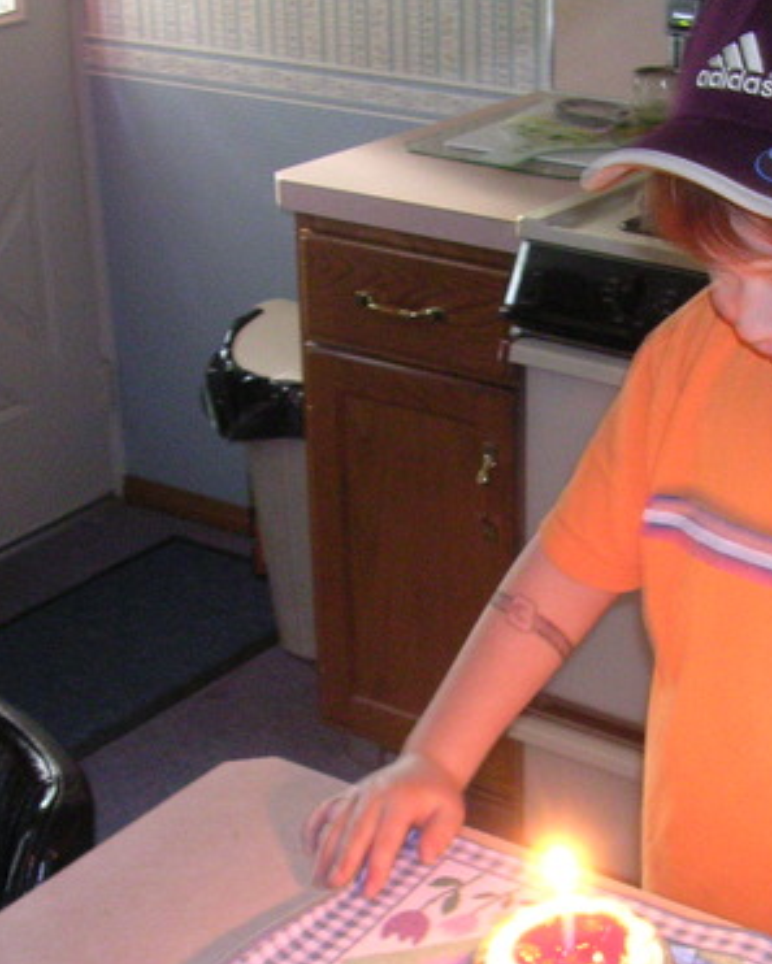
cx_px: 603
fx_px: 1827
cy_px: 616
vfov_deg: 29.4
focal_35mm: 64
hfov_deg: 23.5
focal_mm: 5.8
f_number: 2.8
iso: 400
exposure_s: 1/2.7
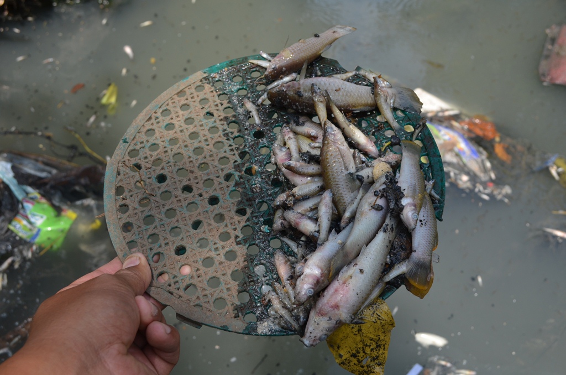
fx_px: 659
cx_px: 283
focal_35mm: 42
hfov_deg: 46.5
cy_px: 188
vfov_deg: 31.7
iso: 180
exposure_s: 1/250
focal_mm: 28
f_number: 8
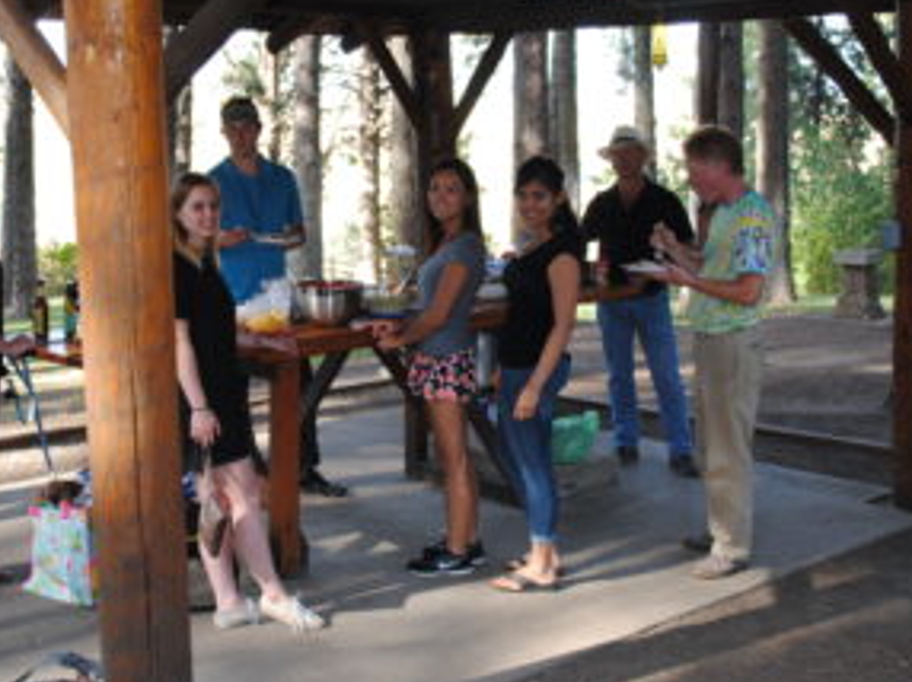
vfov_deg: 26.0
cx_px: 341
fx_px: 1474
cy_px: 282
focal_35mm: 56
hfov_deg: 34.2
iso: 200
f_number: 4.5
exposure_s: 1/80
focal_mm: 28
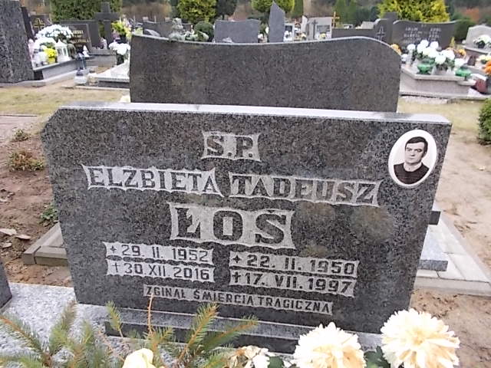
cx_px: 246
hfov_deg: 67.3
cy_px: 184
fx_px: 369
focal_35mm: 26
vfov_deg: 53.1
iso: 100
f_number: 3.2
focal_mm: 4.6
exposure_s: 1/25
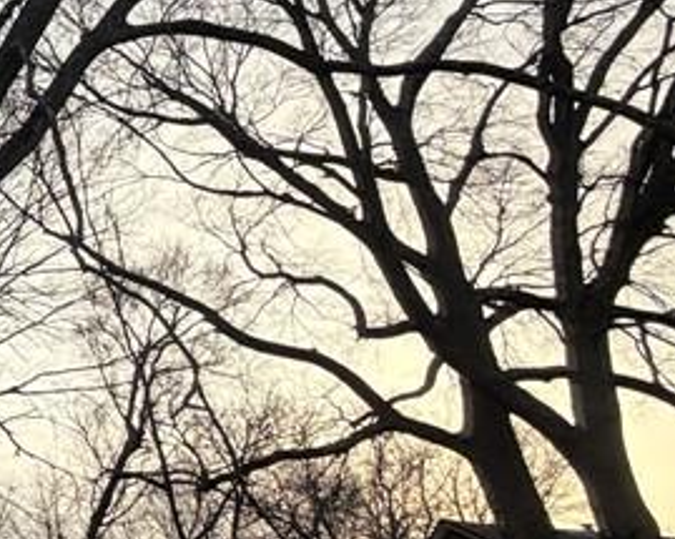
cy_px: 266
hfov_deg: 24.7
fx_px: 1038
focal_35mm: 52
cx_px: -409
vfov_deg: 29.1
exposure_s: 1/502
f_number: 2.2
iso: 50
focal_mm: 2.22
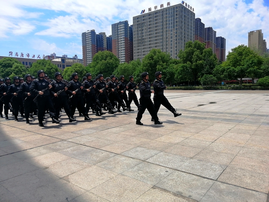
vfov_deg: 53.1
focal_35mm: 26
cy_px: 101
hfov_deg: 67.3
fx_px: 202
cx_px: 134
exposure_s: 1/1103
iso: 50
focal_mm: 3.81
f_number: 2.2
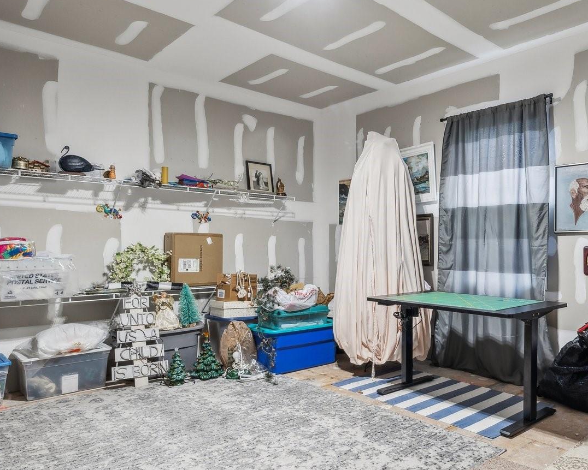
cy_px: 251
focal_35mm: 25
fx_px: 435
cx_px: 378
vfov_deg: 56.7
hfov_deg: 66.7
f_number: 7.1
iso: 160
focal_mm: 14
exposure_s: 1/6
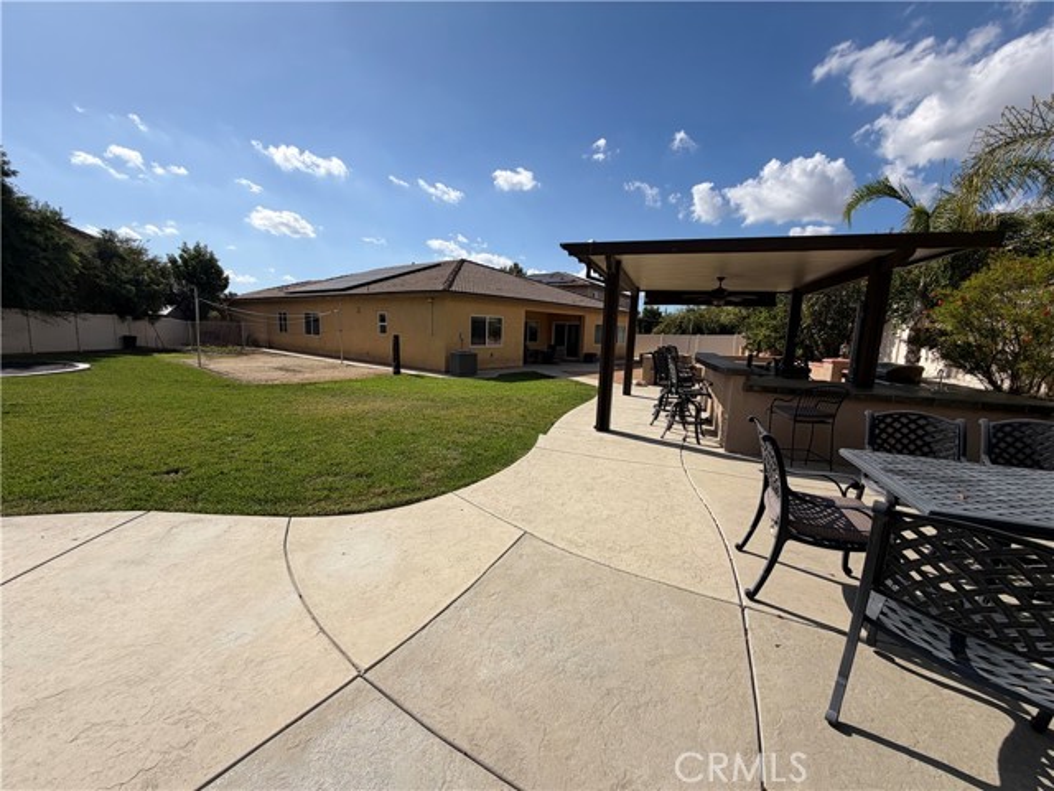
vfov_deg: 85.7
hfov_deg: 102.1
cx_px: 527
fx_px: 426
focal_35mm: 14
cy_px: 396
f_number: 2.2
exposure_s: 1/1399
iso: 20
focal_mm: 2.22
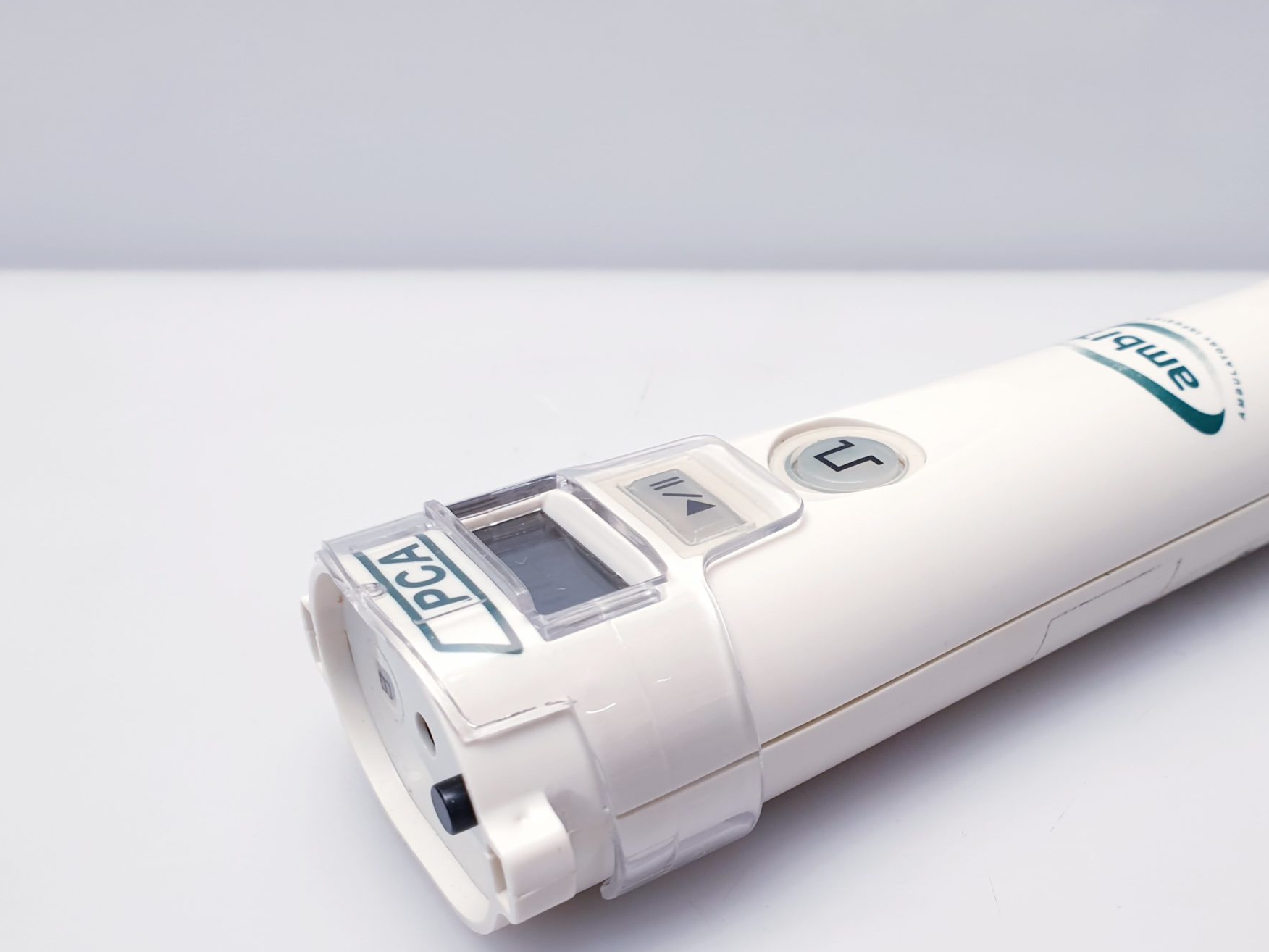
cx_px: 844
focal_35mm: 38
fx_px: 1393
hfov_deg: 48.2
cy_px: 643
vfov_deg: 37.3
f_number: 2.4
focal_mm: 4.3
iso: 50
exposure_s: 1/50
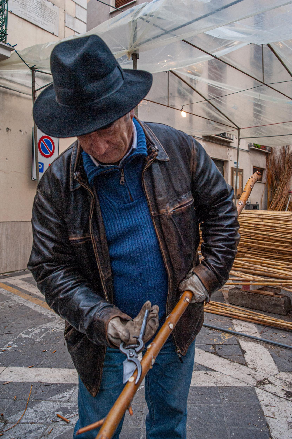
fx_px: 426
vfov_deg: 54.5
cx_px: 146
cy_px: 220
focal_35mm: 35
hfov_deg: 37.8
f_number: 2.8
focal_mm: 35
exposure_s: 1/400
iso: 1000
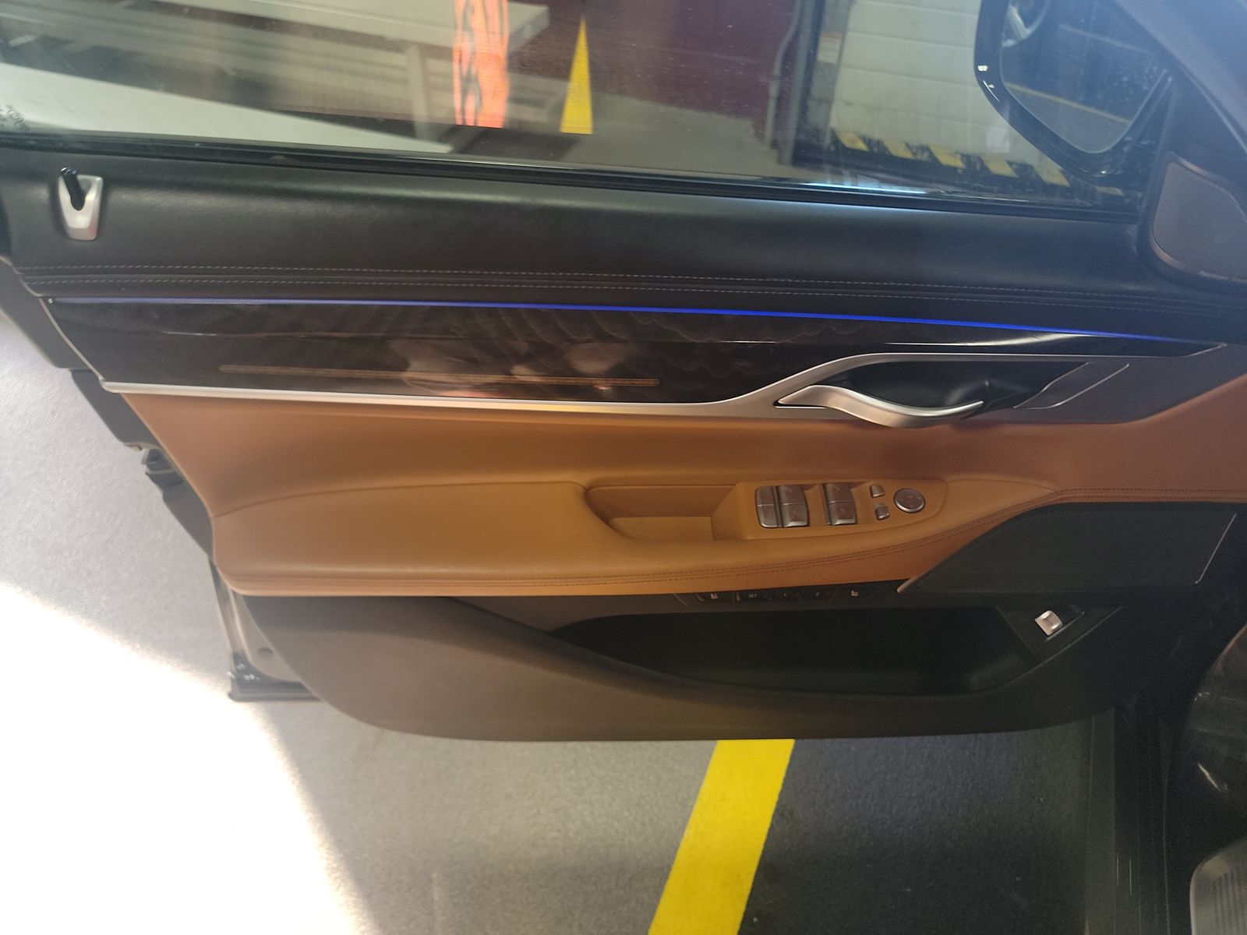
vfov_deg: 56.8
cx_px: 624
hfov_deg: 71.6
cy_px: 468
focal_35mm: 24
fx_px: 865
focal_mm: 6.7
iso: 170
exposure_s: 1/59
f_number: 1.8
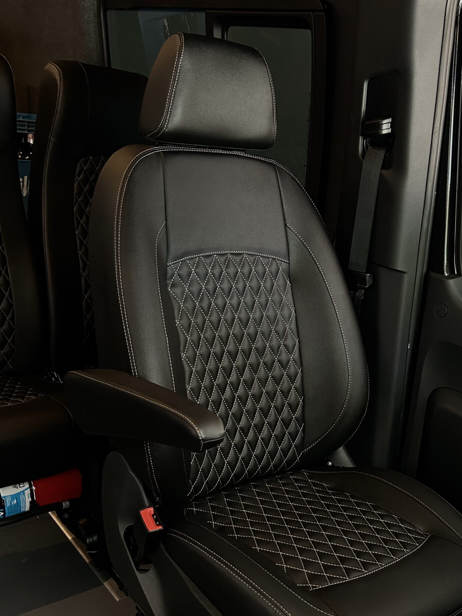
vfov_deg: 51.2
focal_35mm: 36
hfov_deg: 39.4
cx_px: 293
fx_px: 641
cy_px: 355
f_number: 1.5
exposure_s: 1/33
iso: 400
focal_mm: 5.7
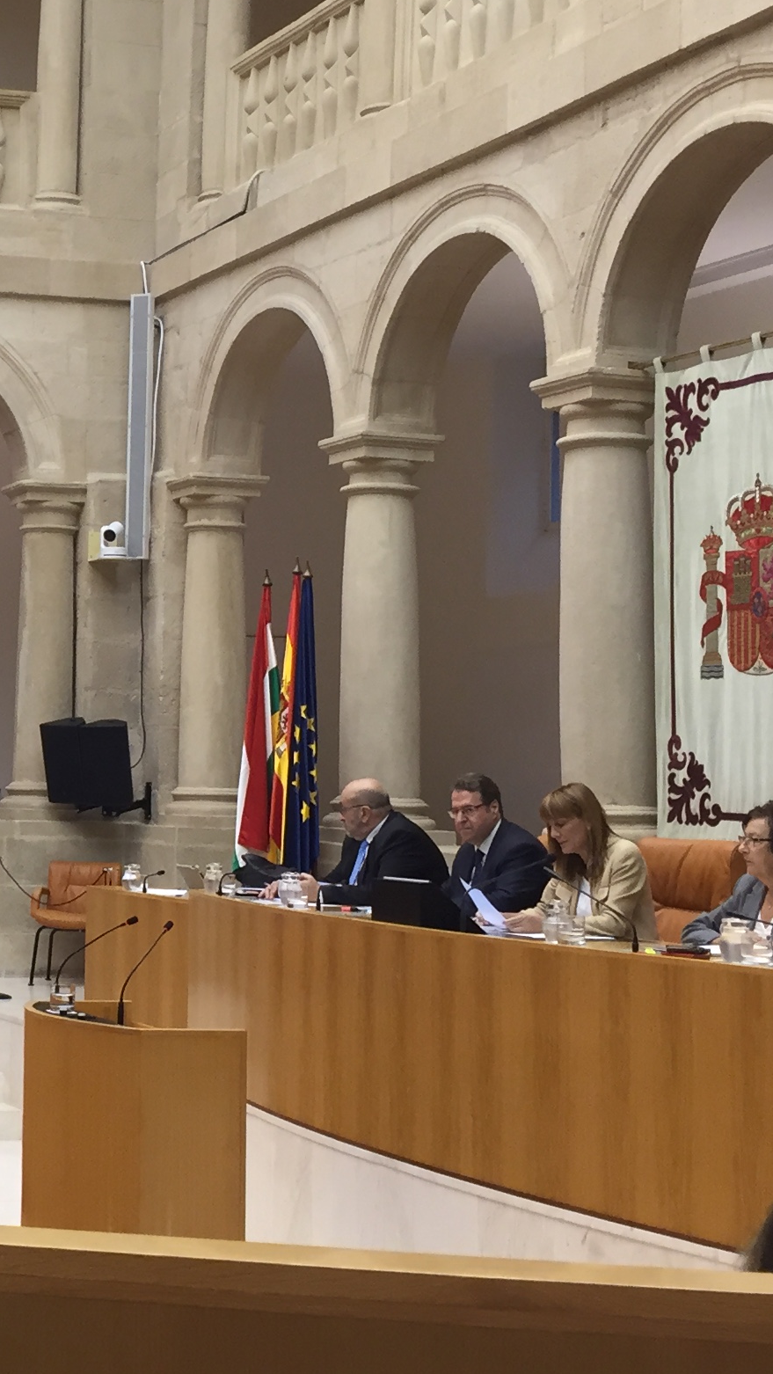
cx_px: -212
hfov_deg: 17.2
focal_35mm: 66
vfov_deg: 31.8
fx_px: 2404
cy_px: 574
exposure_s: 1/33
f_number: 2.2
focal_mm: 4.15
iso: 80
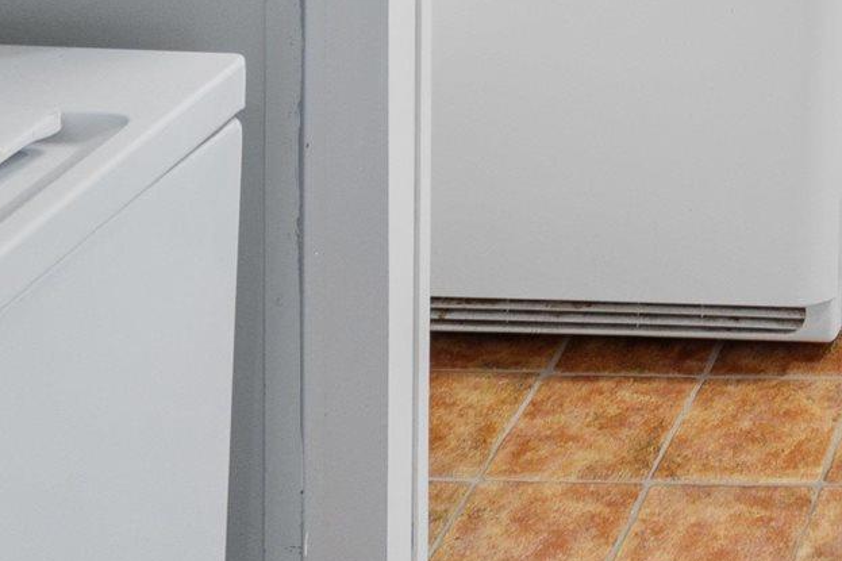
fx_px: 1730
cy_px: -741
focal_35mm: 74
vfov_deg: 13.8
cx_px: 1254
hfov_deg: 22.5
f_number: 4.5
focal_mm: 10
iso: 100
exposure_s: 1/30
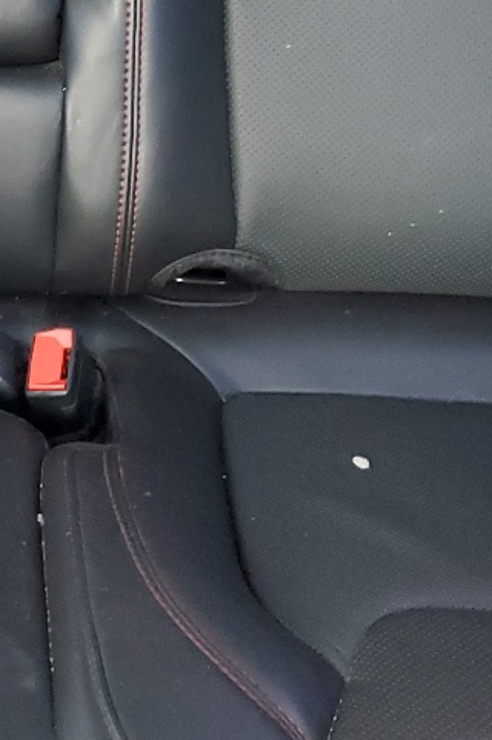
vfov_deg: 21.8
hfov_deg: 14.5
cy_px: 0
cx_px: -155
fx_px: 1848
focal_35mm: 90
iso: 316
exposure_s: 1/60.2
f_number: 1.5
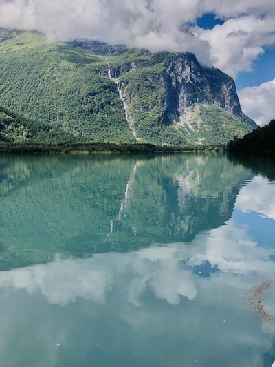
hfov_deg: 49.8
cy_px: 184
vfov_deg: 63.4
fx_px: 296
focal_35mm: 28
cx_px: 138
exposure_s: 1/1116
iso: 20
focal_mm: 3.99
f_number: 1.8
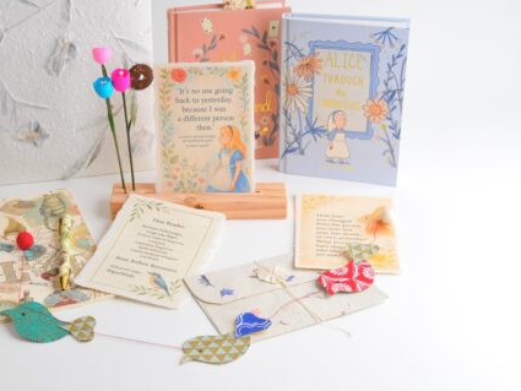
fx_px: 979
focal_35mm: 65
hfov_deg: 29.6
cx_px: 179
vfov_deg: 22.6
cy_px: 167
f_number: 8
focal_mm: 32
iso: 250
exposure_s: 1/200
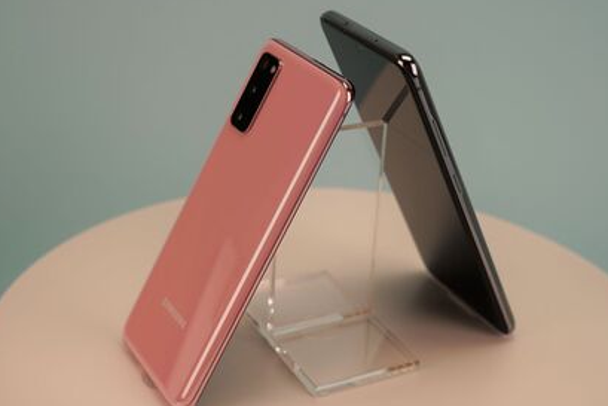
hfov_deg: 38.9
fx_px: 862
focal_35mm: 51
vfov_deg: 26.5
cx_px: 324
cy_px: 215
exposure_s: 1/160
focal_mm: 34
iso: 100
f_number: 4.5
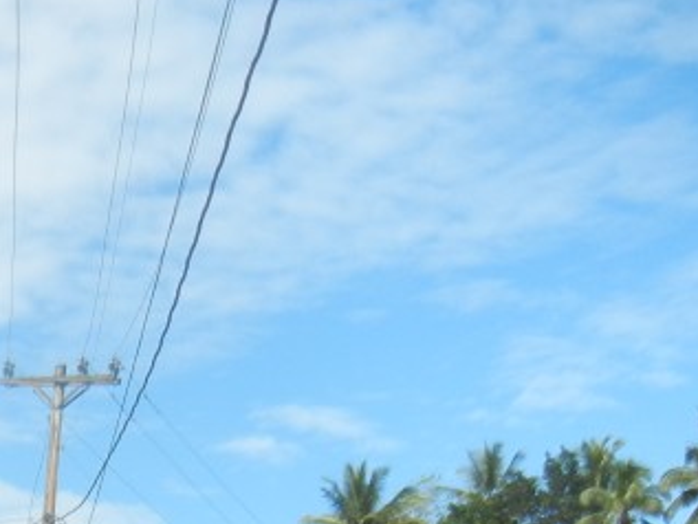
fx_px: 1957
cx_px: -249
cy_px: 828
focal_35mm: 97
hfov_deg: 18.6
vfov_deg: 14.1
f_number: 7
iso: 160
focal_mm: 5.4
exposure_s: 1/254
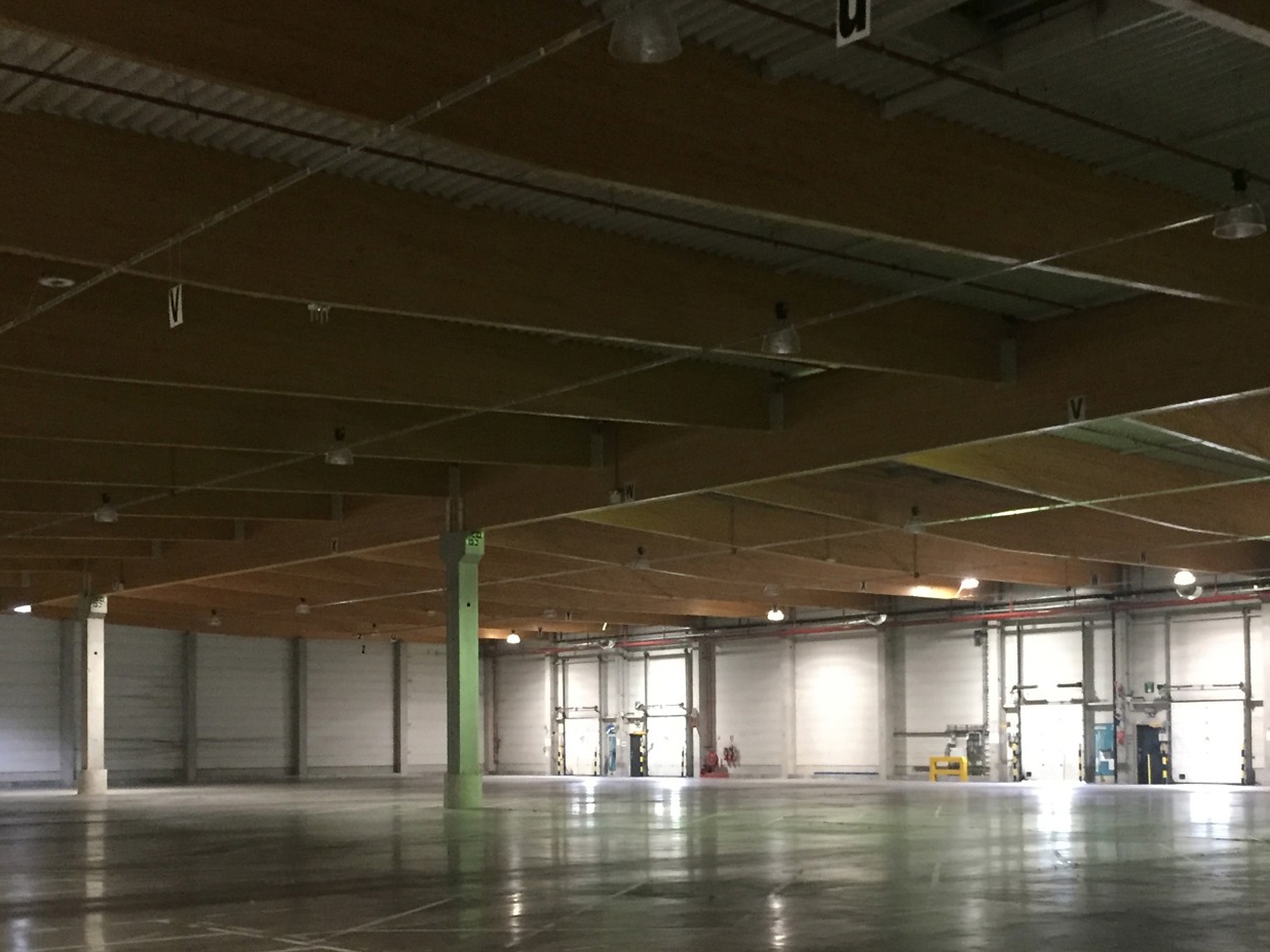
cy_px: 695
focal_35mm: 45
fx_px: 1651
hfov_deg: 42.0
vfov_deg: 31.7
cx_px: 686
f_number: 2.2
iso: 320
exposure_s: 1/17
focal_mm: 4.15
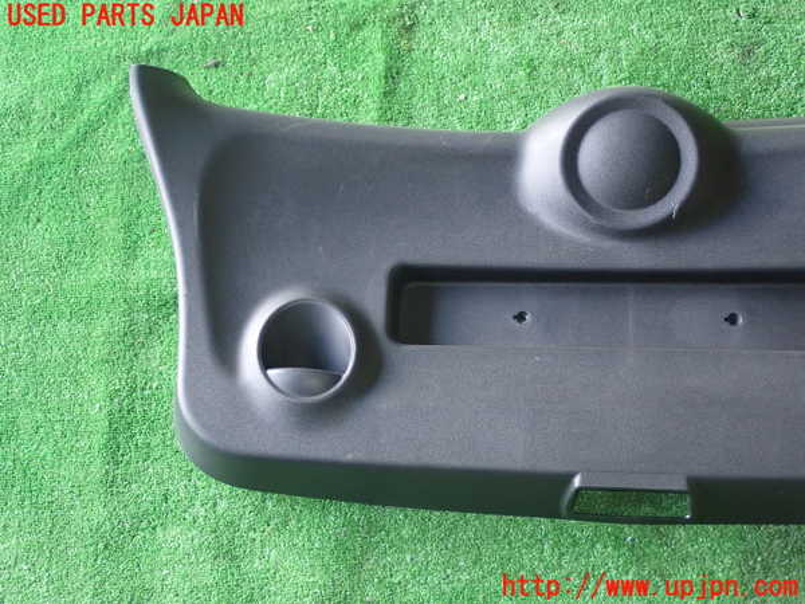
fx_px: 1093
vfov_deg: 30.9
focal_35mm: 47
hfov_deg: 40.4
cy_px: 302
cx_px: 402
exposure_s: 1/50
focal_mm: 8.4
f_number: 3.1
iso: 500
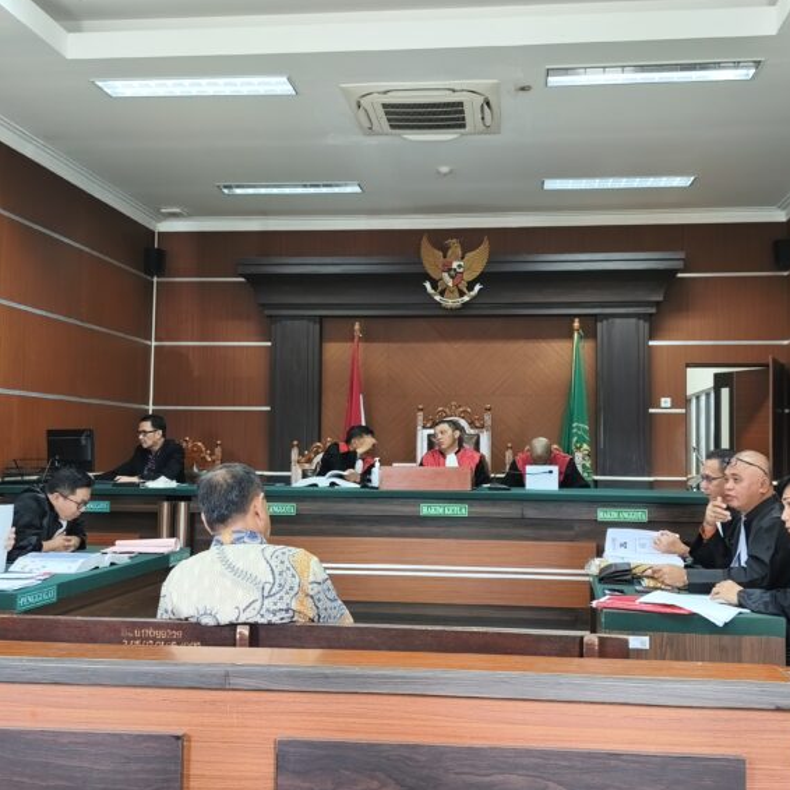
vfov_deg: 46.0
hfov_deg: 46.0
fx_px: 930
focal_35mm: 36
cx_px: 423
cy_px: 392
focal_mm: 6.18
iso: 400
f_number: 1.65
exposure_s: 1/50
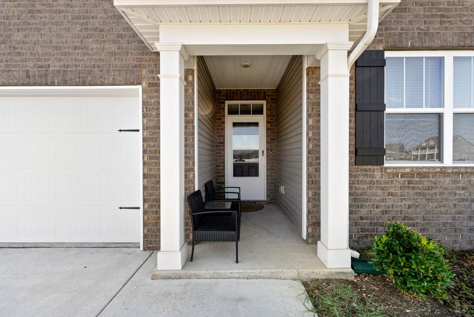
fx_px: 184
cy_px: 158
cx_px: 237
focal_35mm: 14
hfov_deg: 104.2
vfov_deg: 81.3
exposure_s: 1/3200
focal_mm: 14
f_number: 2.8
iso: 640
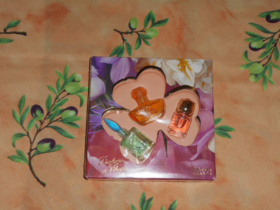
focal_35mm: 50
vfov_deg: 29.1
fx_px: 404
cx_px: 140
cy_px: 105
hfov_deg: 38.2
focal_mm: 8.8
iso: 80
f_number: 4.5
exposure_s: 1/60
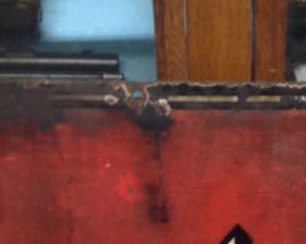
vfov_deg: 9.7
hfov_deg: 12.7
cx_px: 336
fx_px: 1349
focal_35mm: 149
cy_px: 465
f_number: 2.4
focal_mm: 4.28
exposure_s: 1/15
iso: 125
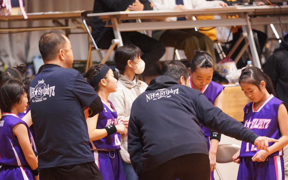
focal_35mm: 270
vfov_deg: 4.9
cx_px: 140
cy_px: 113
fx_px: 2119
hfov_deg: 7.8
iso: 12800
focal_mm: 200
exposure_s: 1/250
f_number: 4
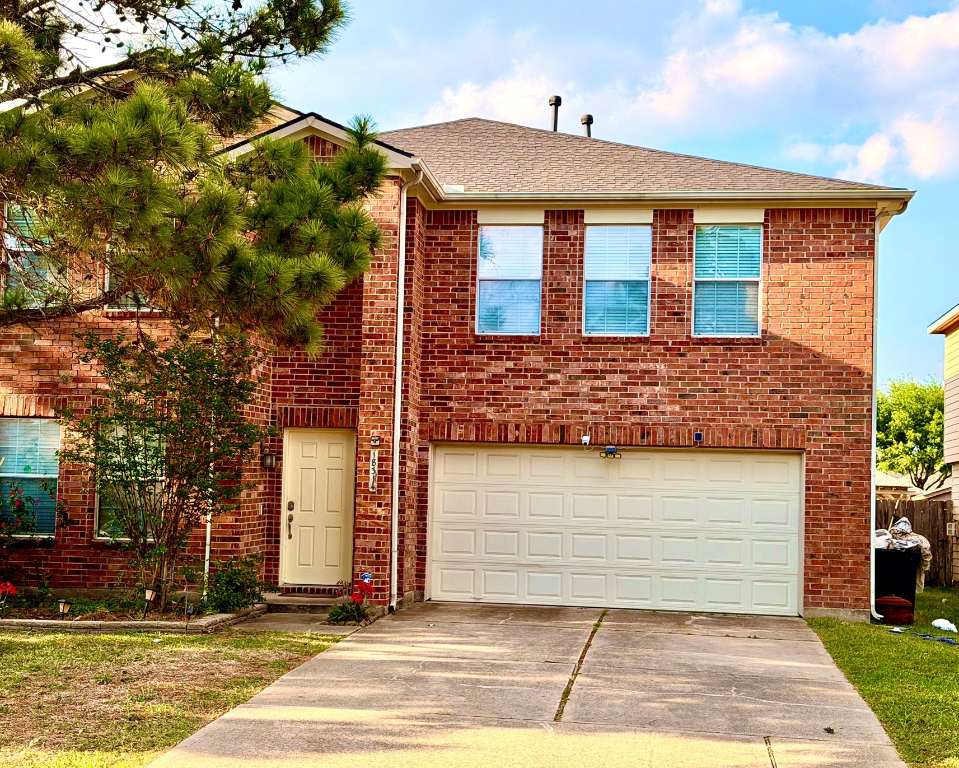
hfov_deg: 33.5
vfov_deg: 27.1
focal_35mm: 56
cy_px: 399
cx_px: 417
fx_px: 1590
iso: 100
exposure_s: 1/1513
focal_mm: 6.76
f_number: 1.78
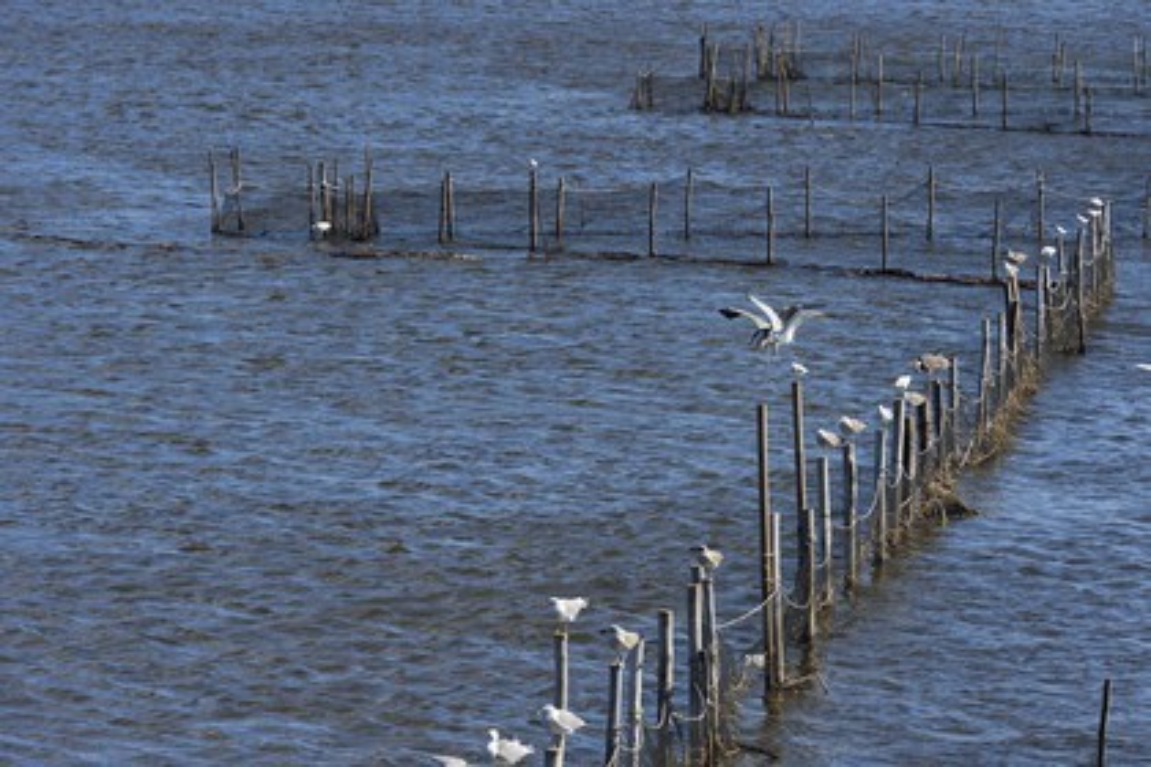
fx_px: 8952
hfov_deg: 7.4
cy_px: 384
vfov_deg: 4.9
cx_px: 576
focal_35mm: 280
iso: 200
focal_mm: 280
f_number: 9
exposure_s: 1/400
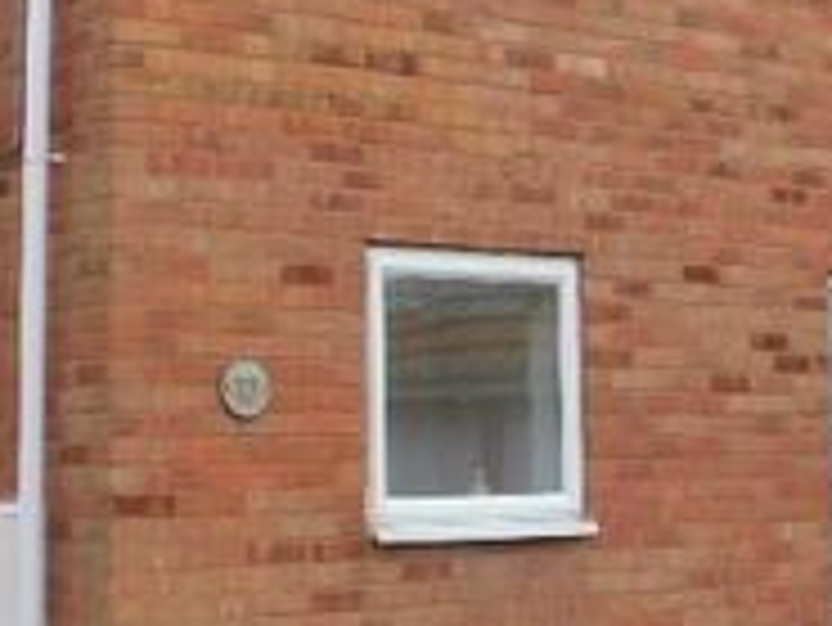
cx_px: 423
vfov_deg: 16.9
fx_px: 2092
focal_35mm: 87
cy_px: 191
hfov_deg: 22.5
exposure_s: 1/320
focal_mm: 4
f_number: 3
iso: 125
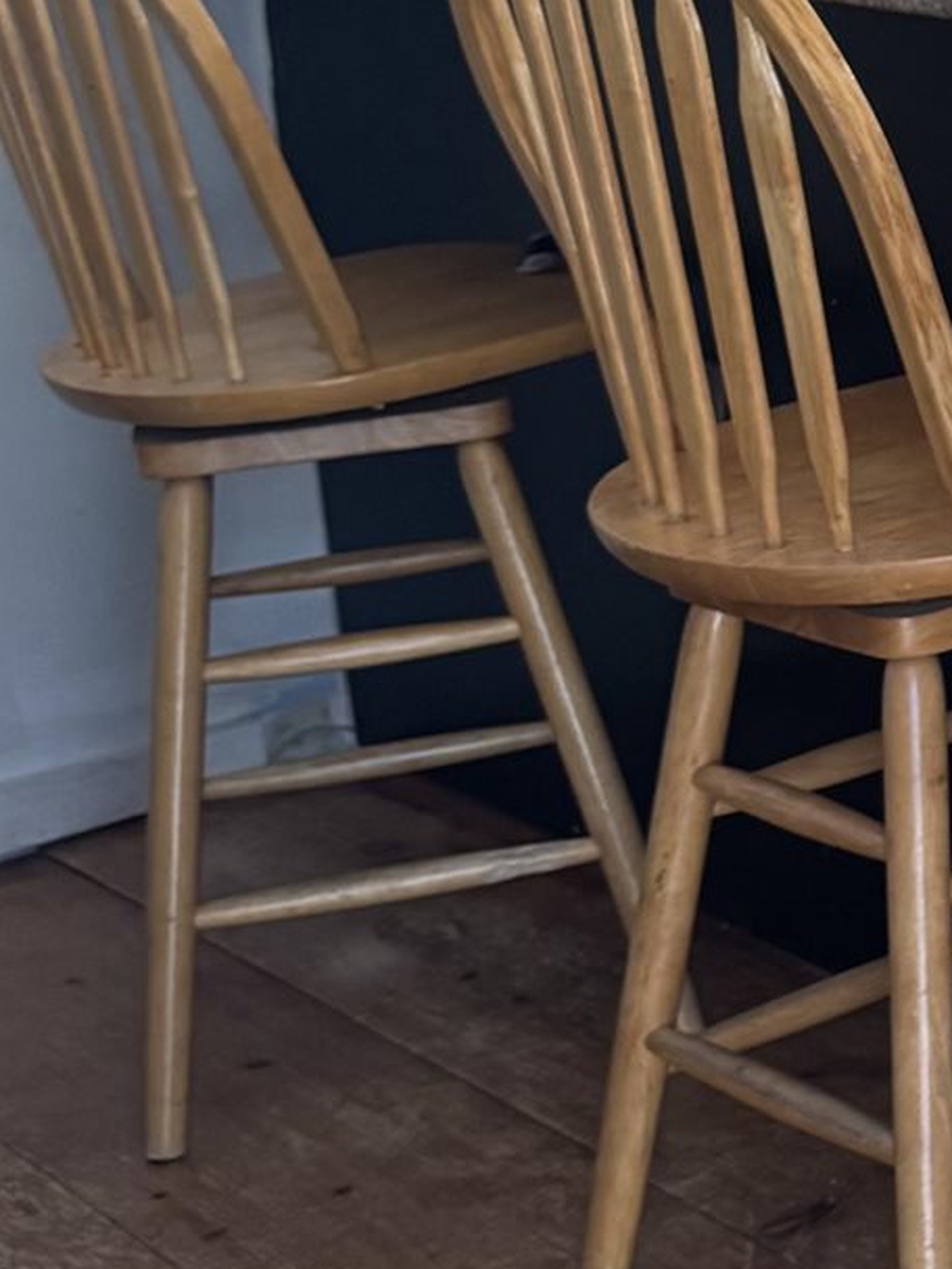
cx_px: 1718
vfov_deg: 21.4
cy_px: 365
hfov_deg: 14.3
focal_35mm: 91
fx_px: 3337
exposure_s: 1/120
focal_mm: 6.76
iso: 200
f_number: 1.78
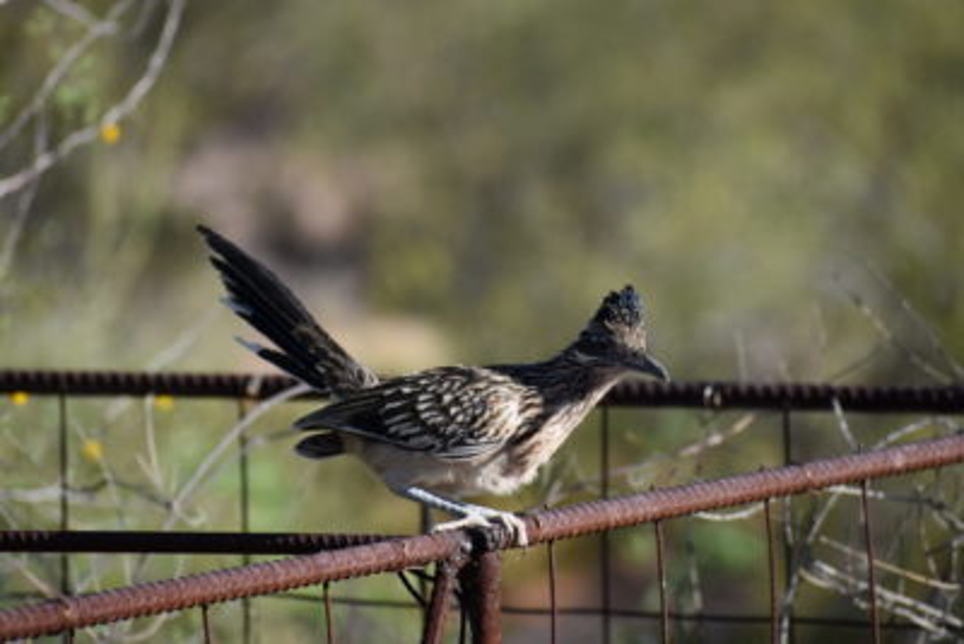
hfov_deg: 4.6
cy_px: 322
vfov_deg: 3.1
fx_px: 12054
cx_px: 482
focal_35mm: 450
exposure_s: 1/1000
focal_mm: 300
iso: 400
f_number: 6.3
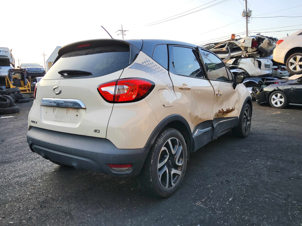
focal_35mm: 26
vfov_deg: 53.1
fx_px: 227
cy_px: 113
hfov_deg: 67.3
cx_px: 151
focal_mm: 3.98
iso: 16
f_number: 1.8
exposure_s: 1/120
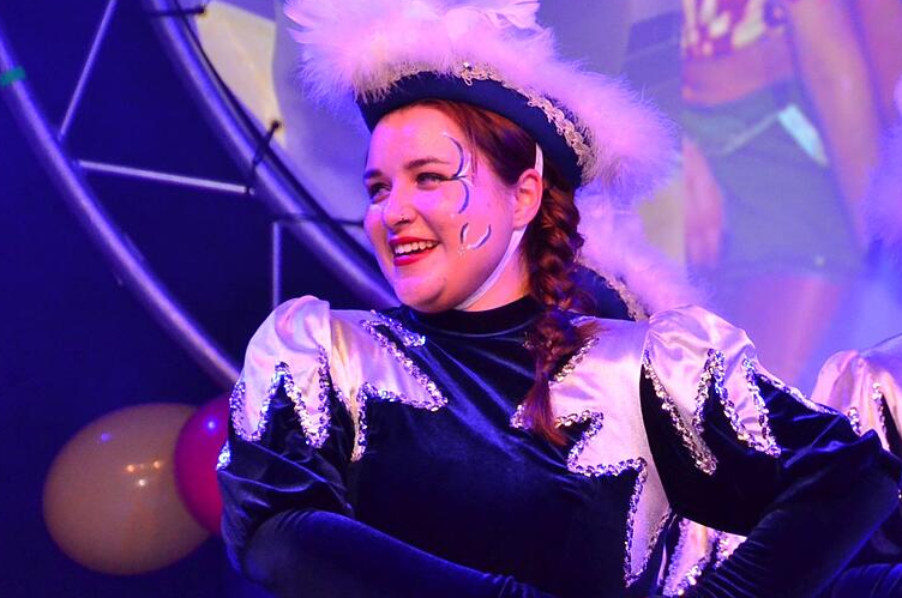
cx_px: 462
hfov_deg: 7.4
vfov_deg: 4.9
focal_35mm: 280
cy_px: 394
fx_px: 7005
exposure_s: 1/160
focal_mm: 130
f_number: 6
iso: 3200
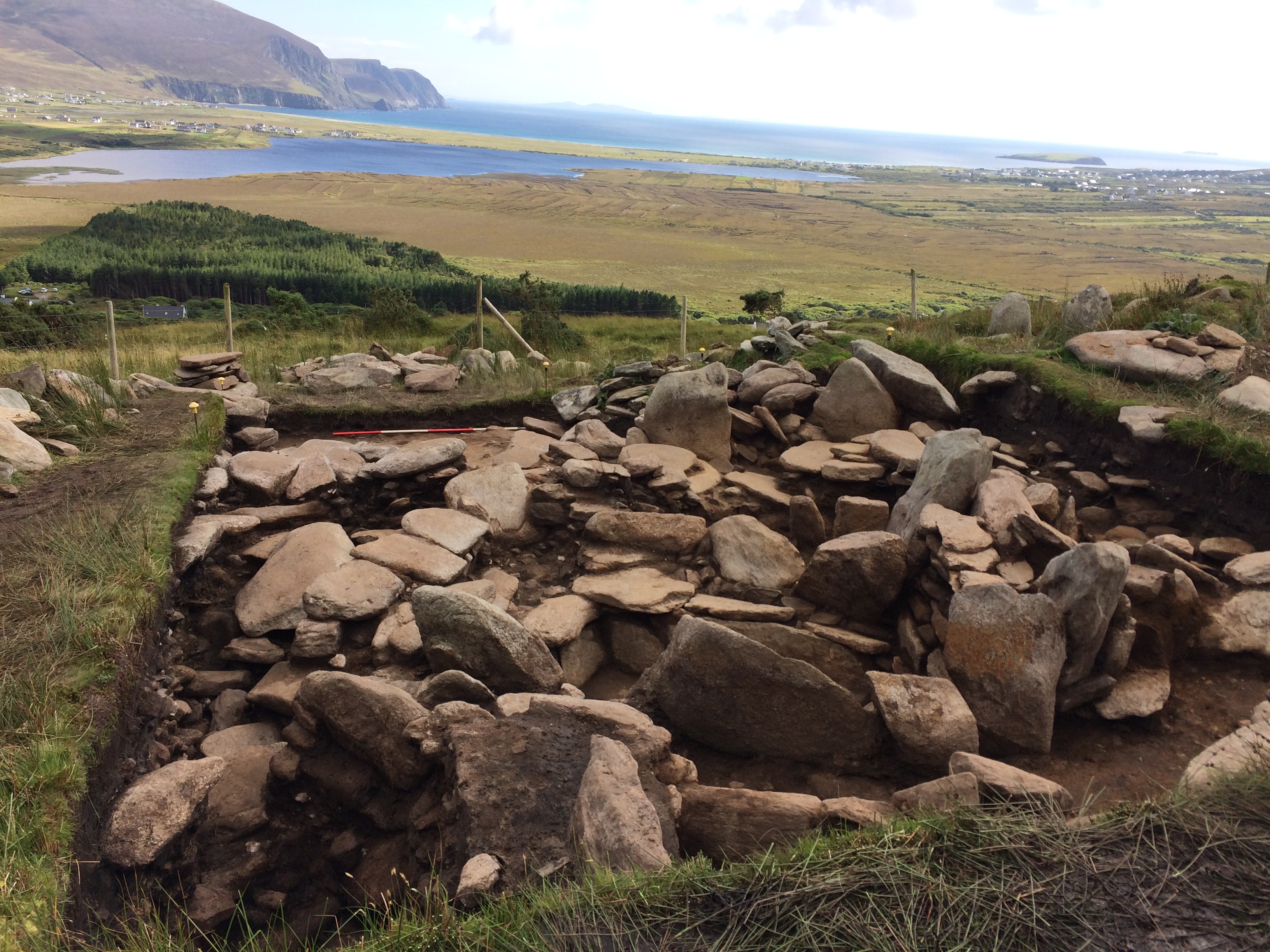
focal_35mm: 29
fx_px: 1064
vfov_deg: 48.2
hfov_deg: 61.7
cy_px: 476
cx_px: 635
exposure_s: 1/1208
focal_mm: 4.15
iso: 32
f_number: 2.2
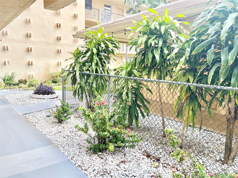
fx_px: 172
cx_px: 119
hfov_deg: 69.4
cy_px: 89
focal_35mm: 25
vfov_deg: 54.9
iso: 32
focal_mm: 5.1
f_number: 1.6
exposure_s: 1/223
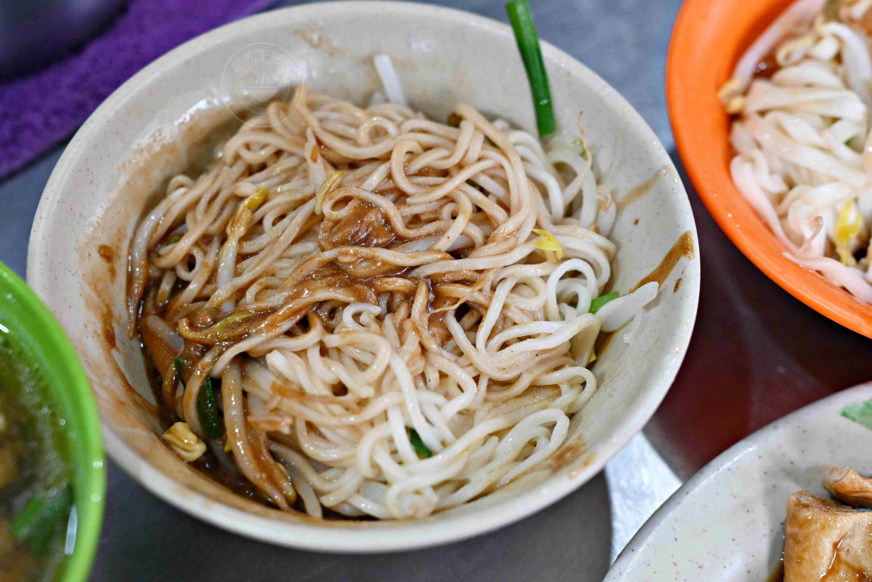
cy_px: 291
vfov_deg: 18.2
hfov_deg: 27.0
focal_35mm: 75
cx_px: 436
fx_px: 1817
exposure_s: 1/200
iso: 1800
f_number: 3.2
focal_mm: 50
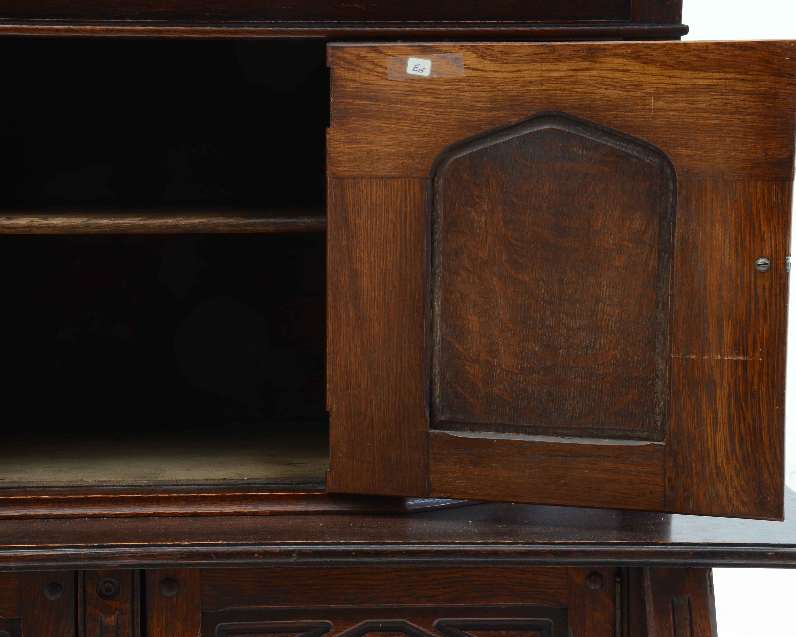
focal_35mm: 85
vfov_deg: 18.1
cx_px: 359
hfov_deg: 22.5
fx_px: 2002
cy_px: 319
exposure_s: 1/80
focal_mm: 50
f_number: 16
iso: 400
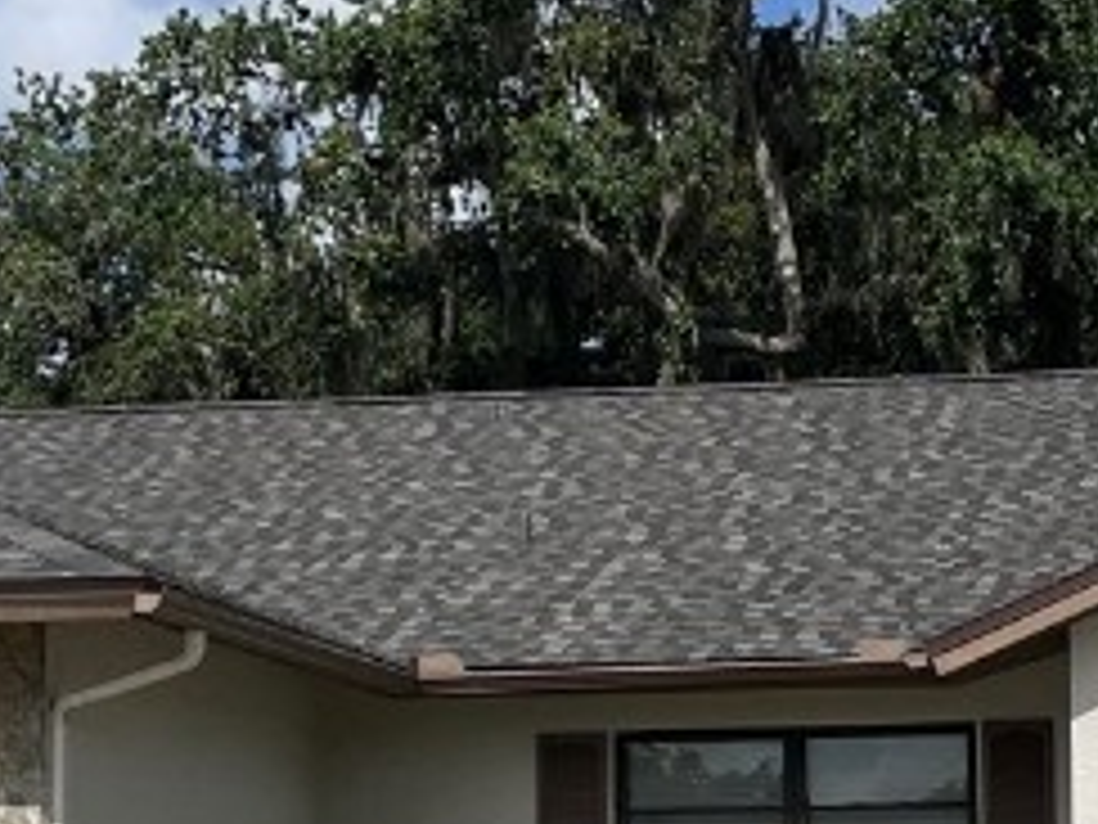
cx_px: 819
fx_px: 3457
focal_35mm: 109
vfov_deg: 13.5
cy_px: 747
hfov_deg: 17.9
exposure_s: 1/5814
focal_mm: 4.2
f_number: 1.6
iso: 32
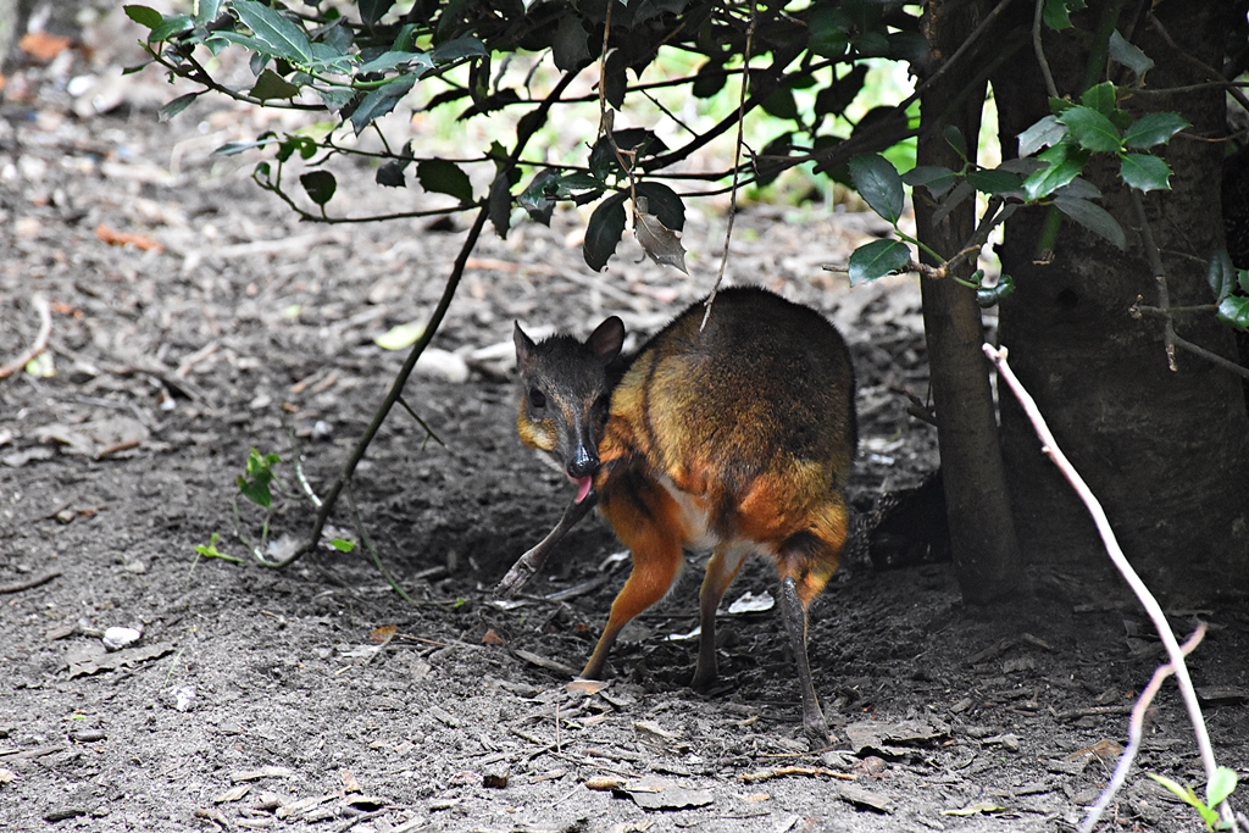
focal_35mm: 210
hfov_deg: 9.8
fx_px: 7286
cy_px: 416
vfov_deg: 6.5
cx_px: 624
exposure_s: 1/125
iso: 4000
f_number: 5.6
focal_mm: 140
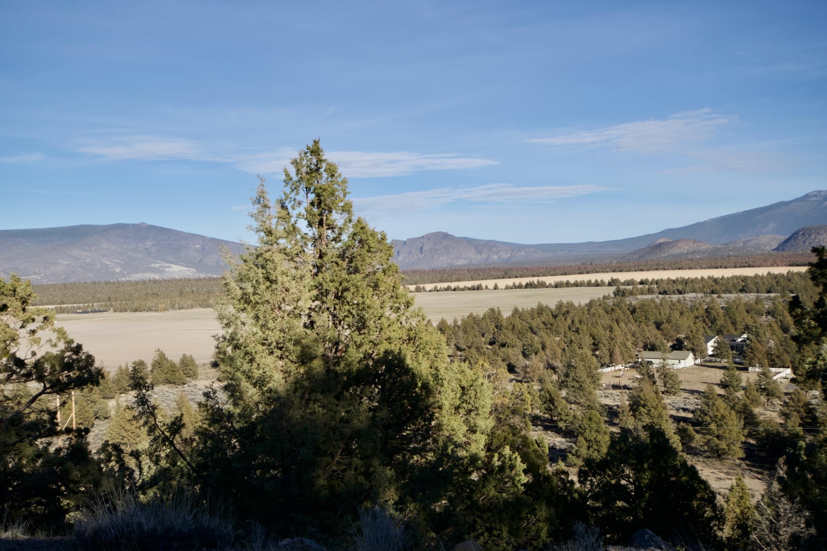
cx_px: 414
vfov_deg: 36.9
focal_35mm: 36
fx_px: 827
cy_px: 276
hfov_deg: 53.1
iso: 100
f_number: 8
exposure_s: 1/250
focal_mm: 24
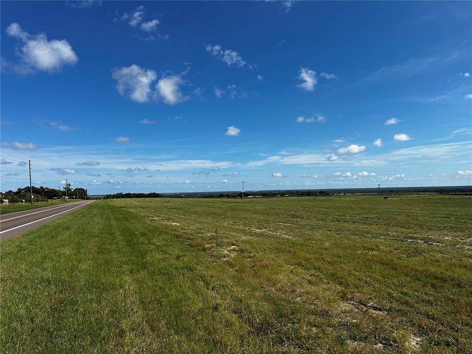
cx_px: 236
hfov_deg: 71.6
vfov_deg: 56.8
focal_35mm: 24
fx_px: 327
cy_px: 177
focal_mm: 6.86
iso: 80
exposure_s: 1/6623
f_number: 1.78
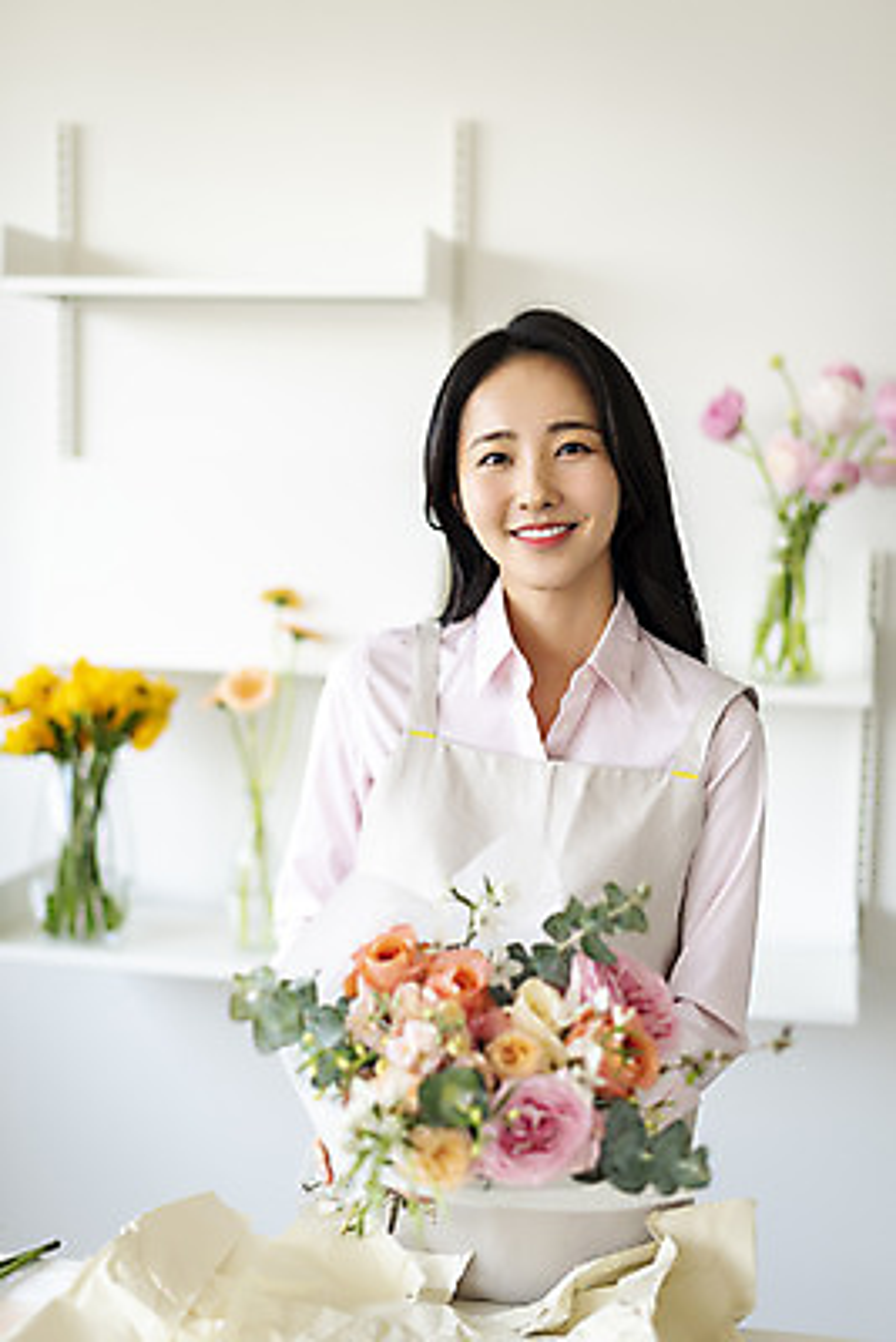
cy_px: 671
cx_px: 448
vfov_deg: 39.6
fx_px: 1865
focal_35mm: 50
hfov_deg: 27.0
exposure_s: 1/500
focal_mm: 50
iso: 125
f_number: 2
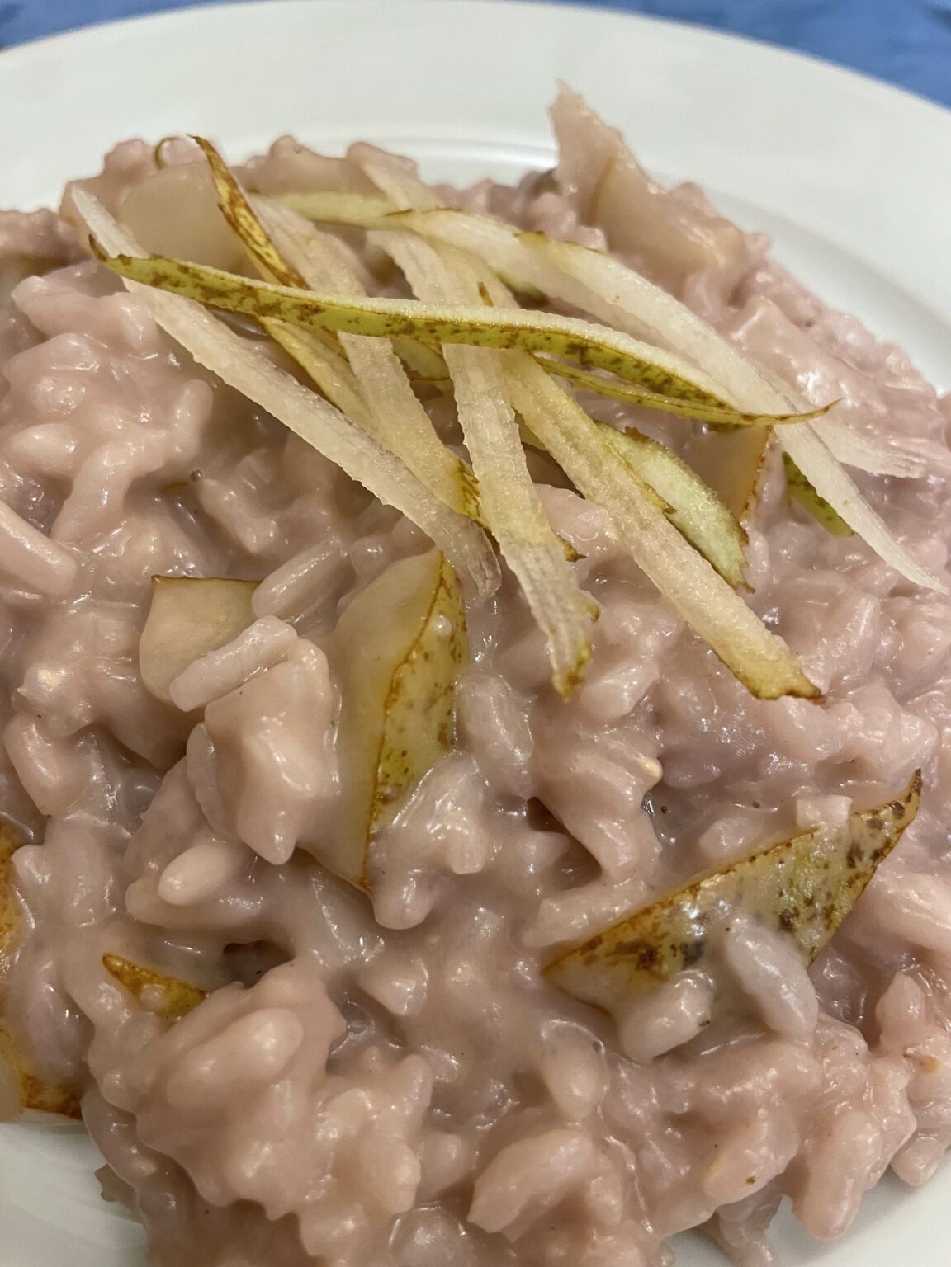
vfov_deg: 67.3
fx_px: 952
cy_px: 634
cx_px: 476
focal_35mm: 26
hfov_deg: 53.1
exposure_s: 1/50
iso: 200
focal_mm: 4.2
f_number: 1.6
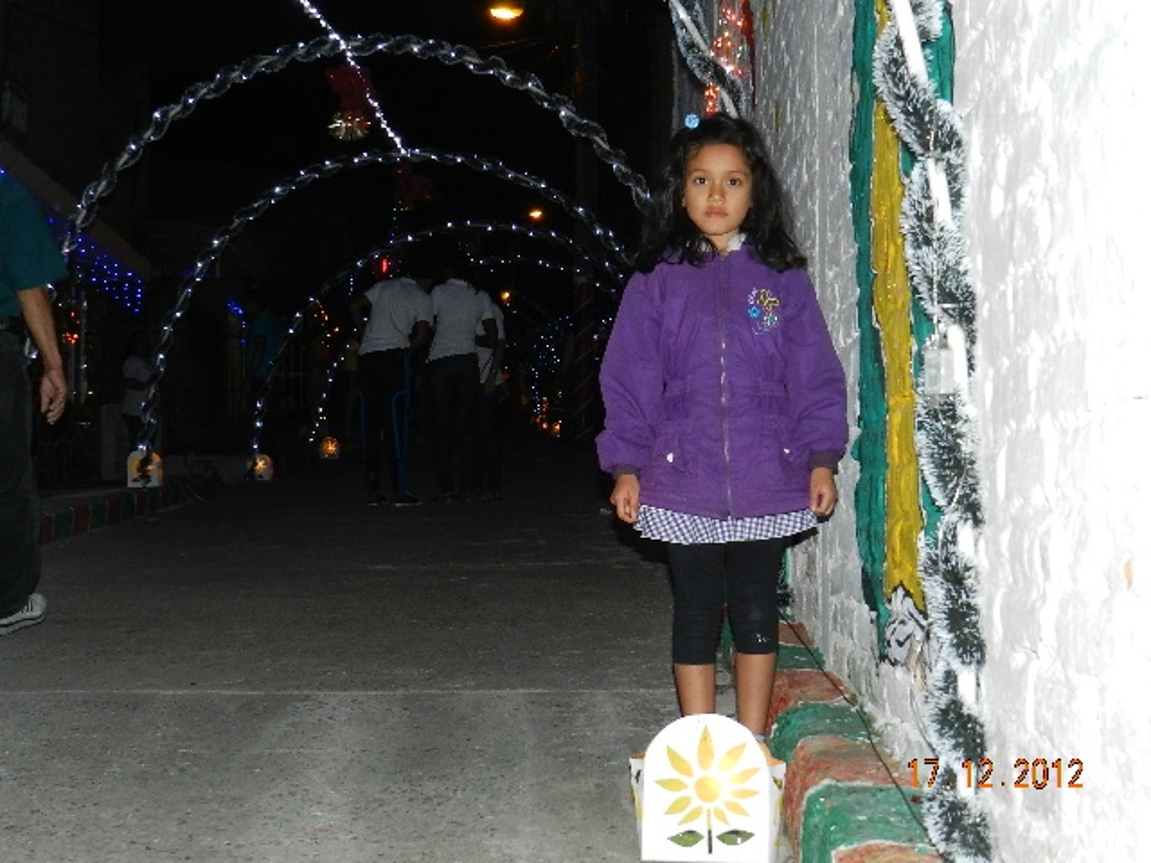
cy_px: 432
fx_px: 1762
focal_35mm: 53
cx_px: 576
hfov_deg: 36.2
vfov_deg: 27.5
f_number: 4.4
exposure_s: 1/30
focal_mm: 9.4
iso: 450
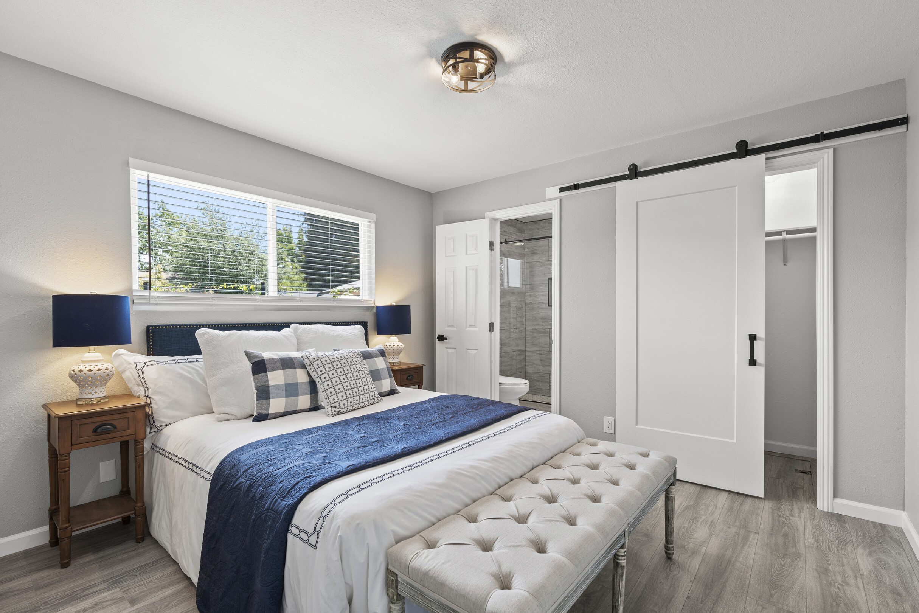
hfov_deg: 96.7
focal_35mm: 16
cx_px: 460
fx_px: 408
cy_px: 306
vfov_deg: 73.7
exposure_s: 1
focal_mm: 16
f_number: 6.7
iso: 100
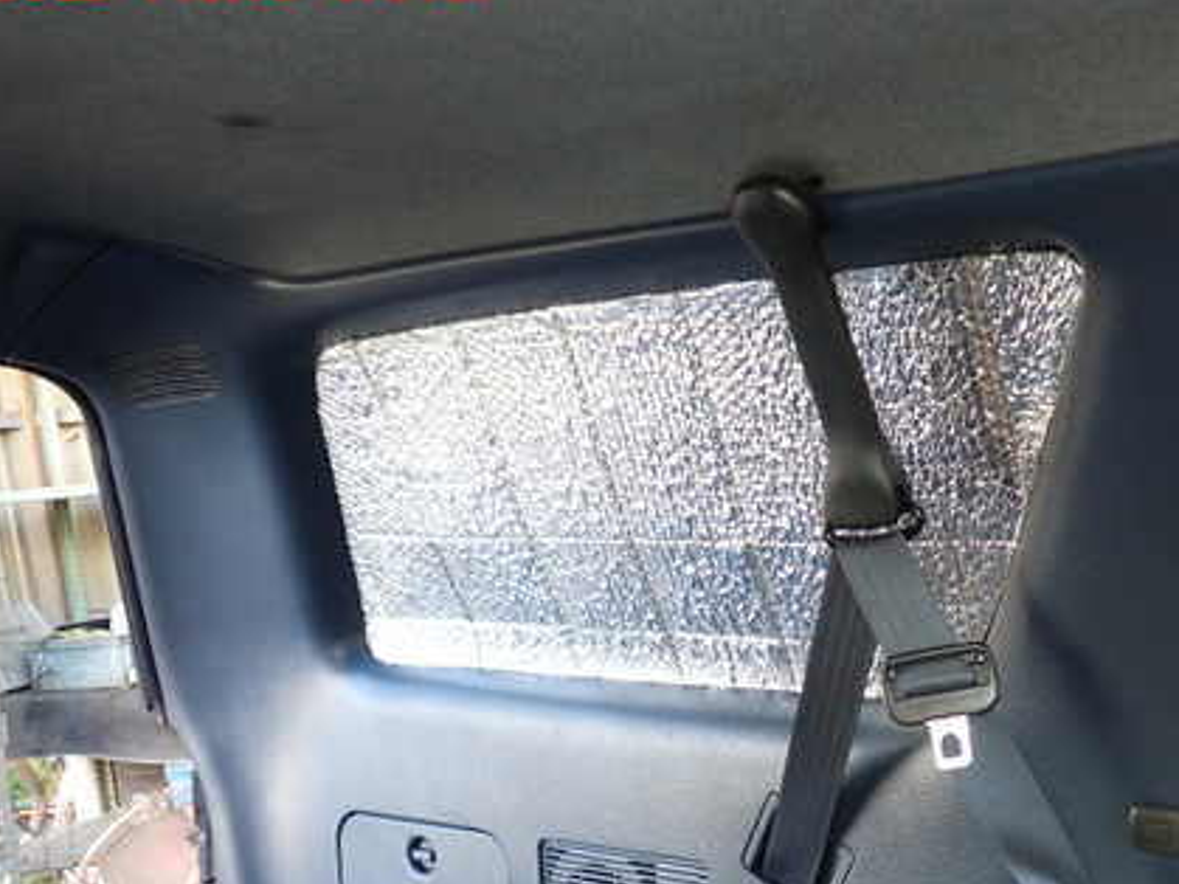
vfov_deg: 33.3
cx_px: 819
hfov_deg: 43.0
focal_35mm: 43
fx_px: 1464
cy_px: 580
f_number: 2.3
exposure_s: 1/50
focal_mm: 5.4
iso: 200
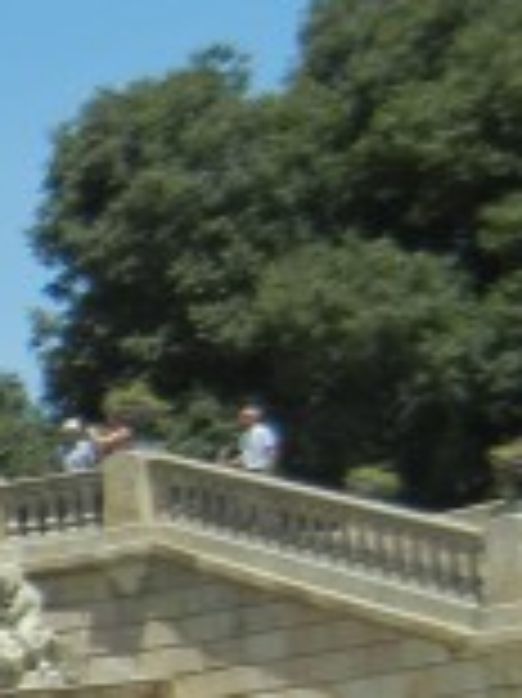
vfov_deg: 13.2
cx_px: -770
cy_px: 612
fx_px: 3000
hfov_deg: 8.9
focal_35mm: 149
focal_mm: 5.4
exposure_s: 1/417
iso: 160
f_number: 7
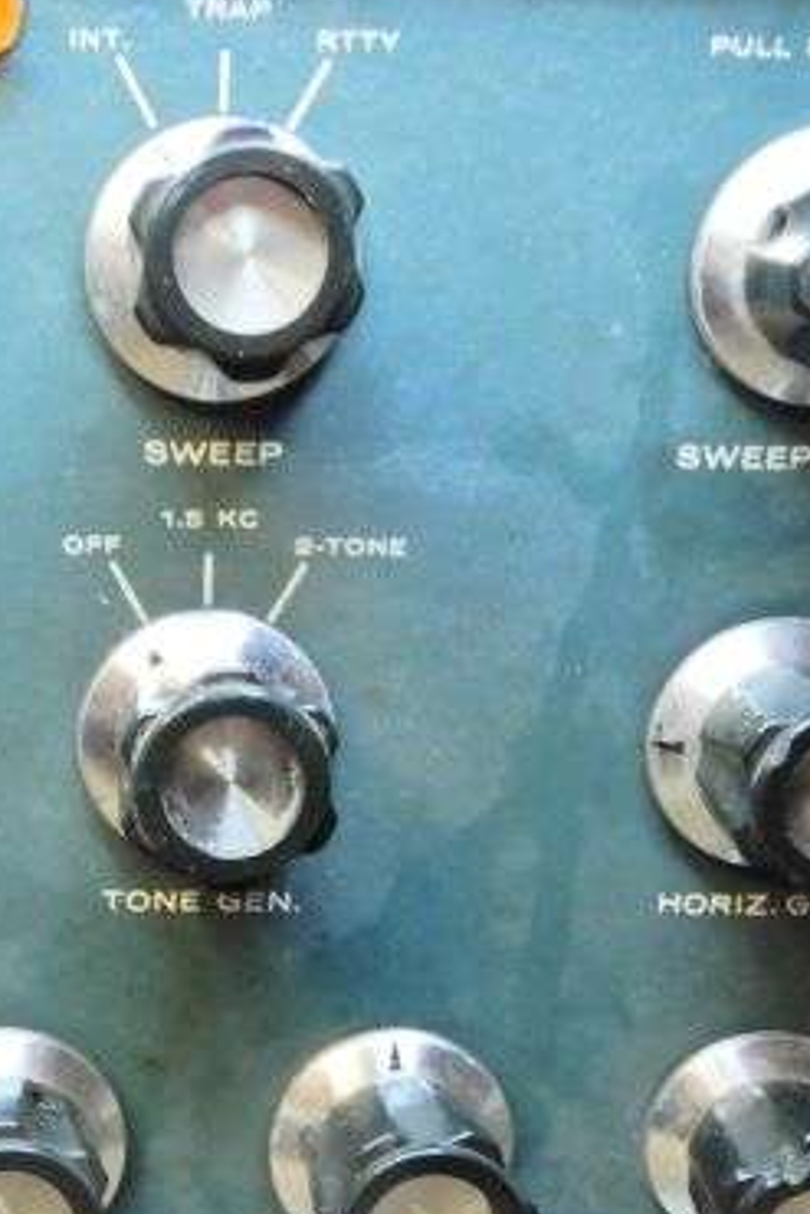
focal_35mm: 54
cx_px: 33
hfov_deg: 24.1
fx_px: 1821
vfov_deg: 36.6
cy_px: 774
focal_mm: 4.3
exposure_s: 1/20
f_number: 5.6
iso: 400
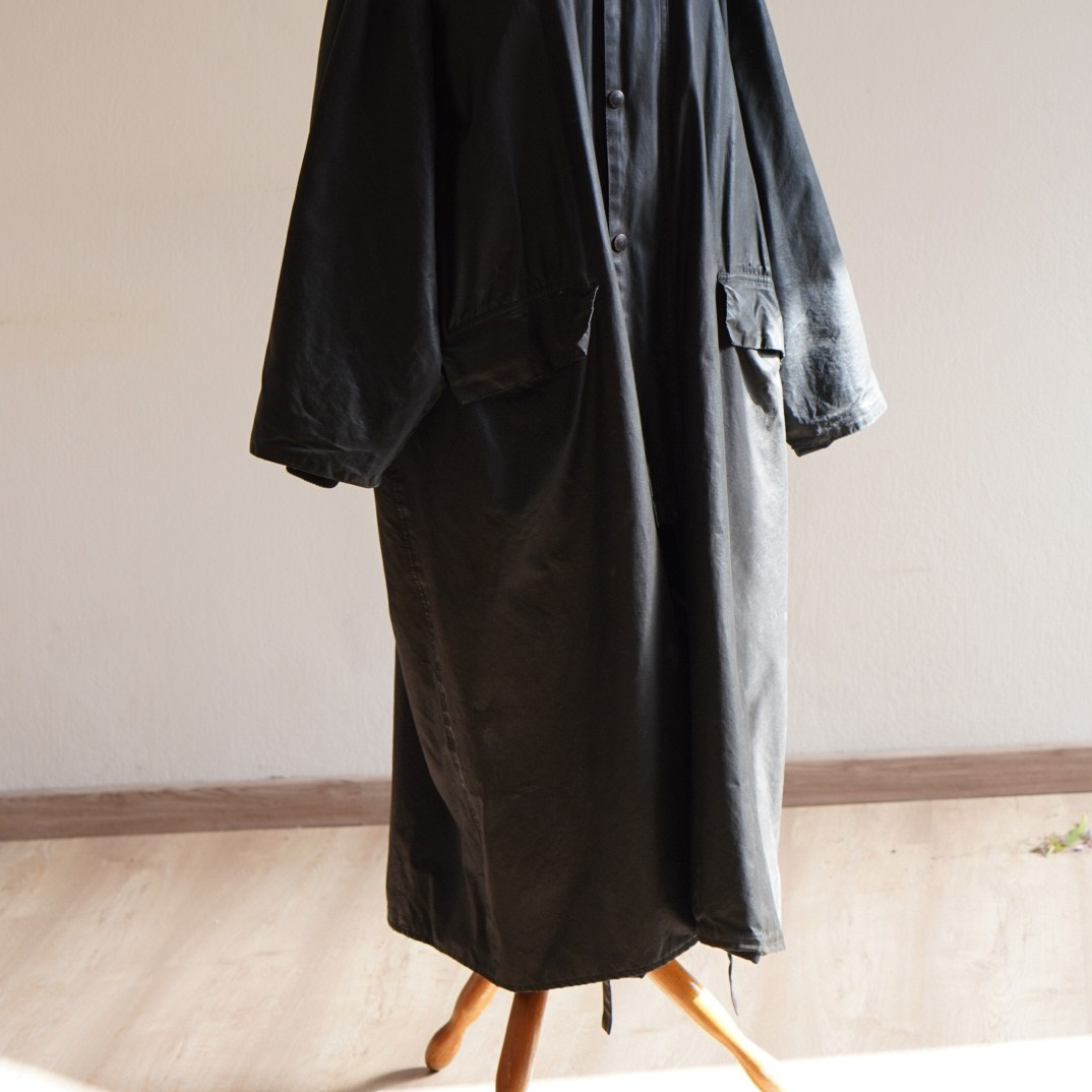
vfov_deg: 18.0
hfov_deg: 18.1
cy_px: 326
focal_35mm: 96
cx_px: 548
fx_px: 3426
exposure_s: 1/160
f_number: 4
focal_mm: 50
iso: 200
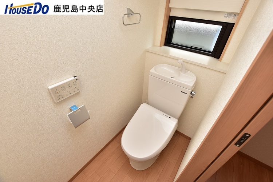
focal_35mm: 15
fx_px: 114
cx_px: 136
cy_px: 91
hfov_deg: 100.4
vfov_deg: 77.3
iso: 160
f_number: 5.6
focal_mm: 10
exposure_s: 1/60
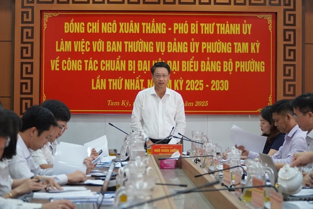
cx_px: 156
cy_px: 104
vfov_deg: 15.2
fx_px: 782
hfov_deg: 22.6
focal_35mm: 90
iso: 2000
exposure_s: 1/160
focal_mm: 60
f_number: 4
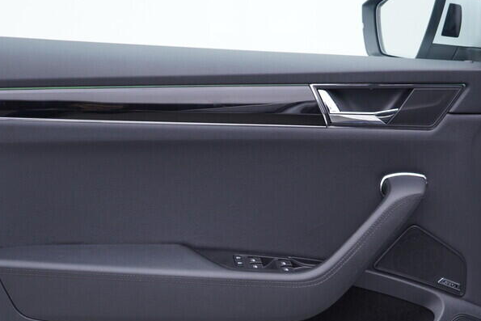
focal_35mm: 62
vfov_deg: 21.6
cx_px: 252
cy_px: 266
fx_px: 829
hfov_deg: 32.4
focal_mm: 24
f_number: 3.2
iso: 125
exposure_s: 1/50
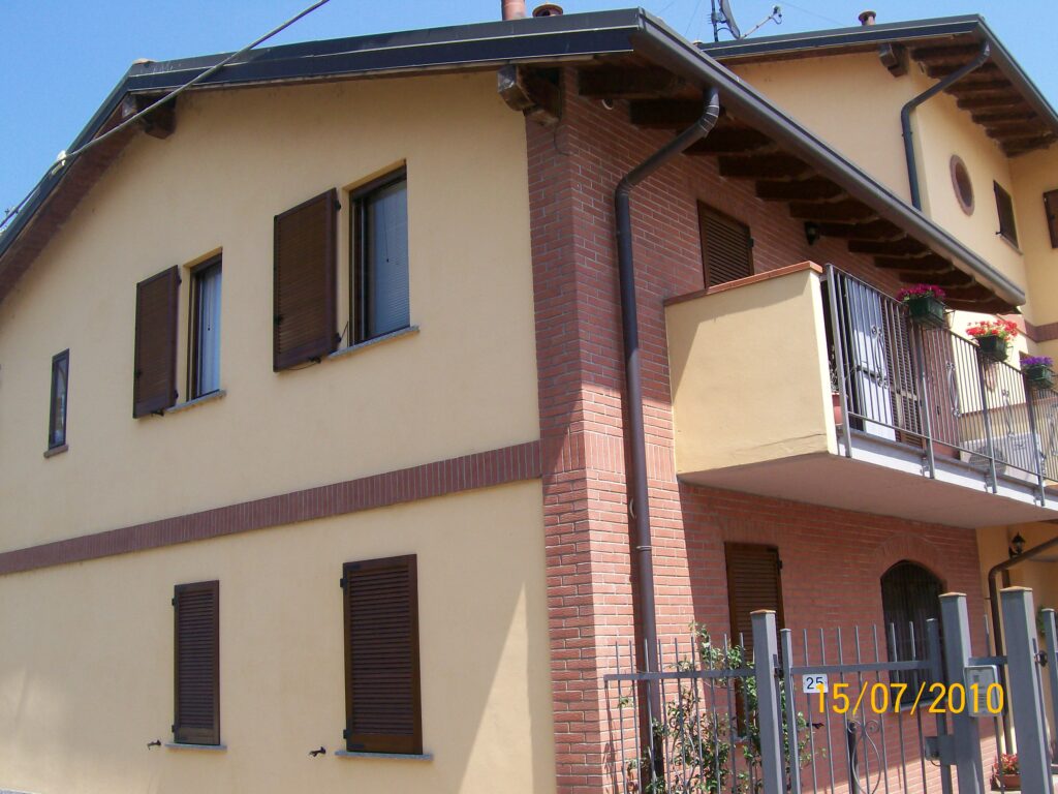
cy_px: 397
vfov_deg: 39.7
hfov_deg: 51.4
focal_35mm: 36
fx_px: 1100
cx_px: 529
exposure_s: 1/333
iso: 80
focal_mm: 6
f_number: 4.8
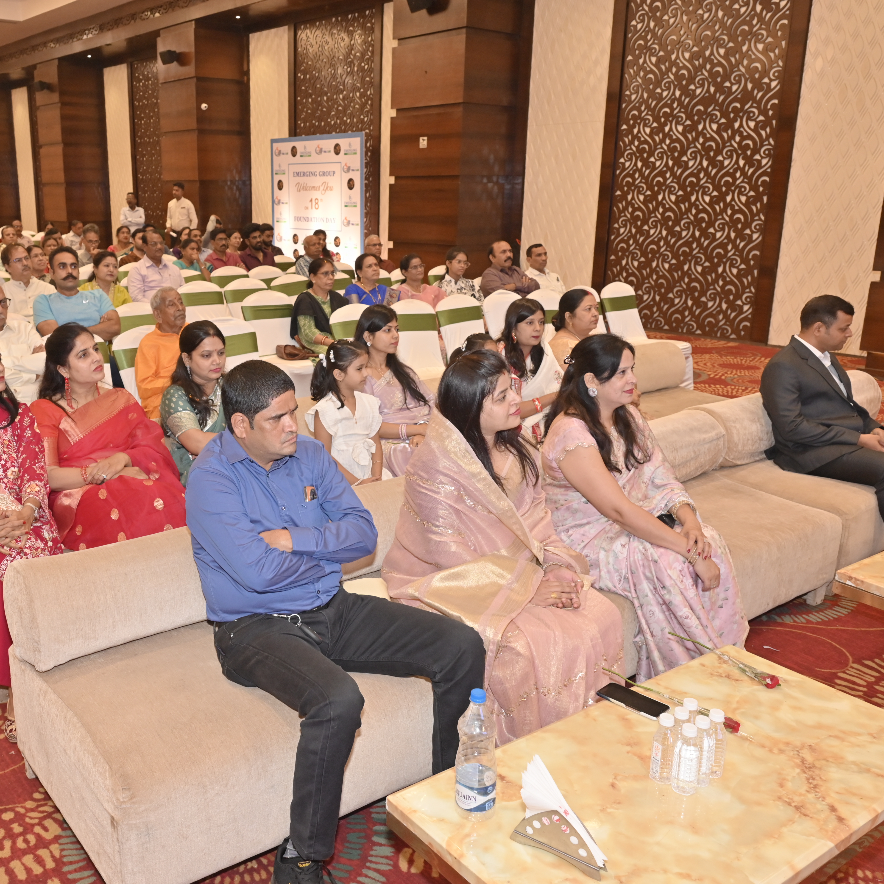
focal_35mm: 32
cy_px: 438
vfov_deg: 51.1
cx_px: 299
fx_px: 925
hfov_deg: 50.2
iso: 1250
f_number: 5
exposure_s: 1/125
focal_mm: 24
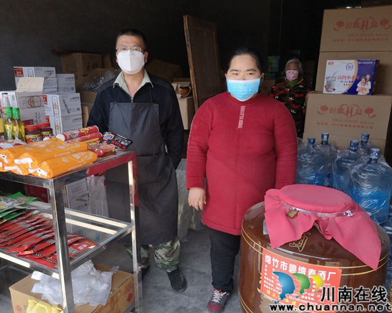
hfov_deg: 60.5
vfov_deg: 49.9
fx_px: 336
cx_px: 189
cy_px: 161
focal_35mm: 29
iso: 125
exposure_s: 1/900
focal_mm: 3.95
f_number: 1.8
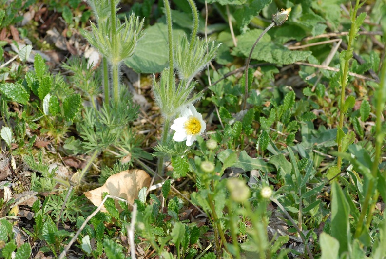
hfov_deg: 13.7
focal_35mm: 150
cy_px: 130
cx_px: 193
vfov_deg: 9.2
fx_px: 1610
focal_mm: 100
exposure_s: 1/180
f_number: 7.1
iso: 100
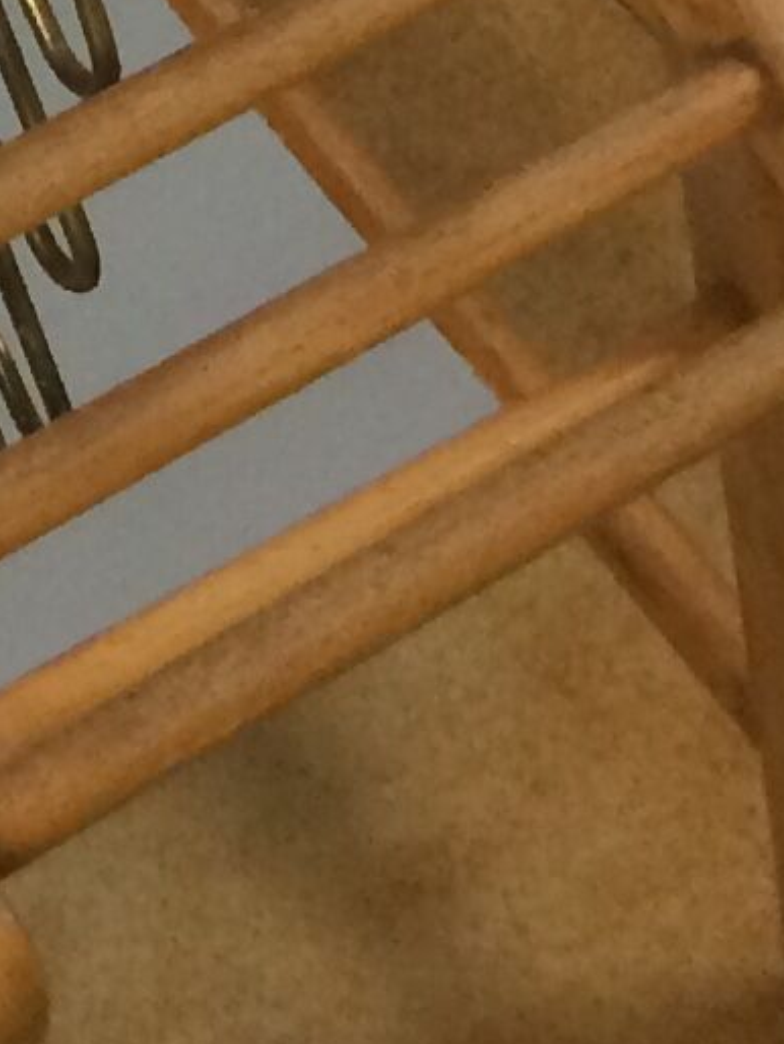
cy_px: -1706
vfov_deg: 9.3
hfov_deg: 7.8
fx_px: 5552
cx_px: -670
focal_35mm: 184
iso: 64
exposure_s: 1/33
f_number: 2.2
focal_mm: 4.15
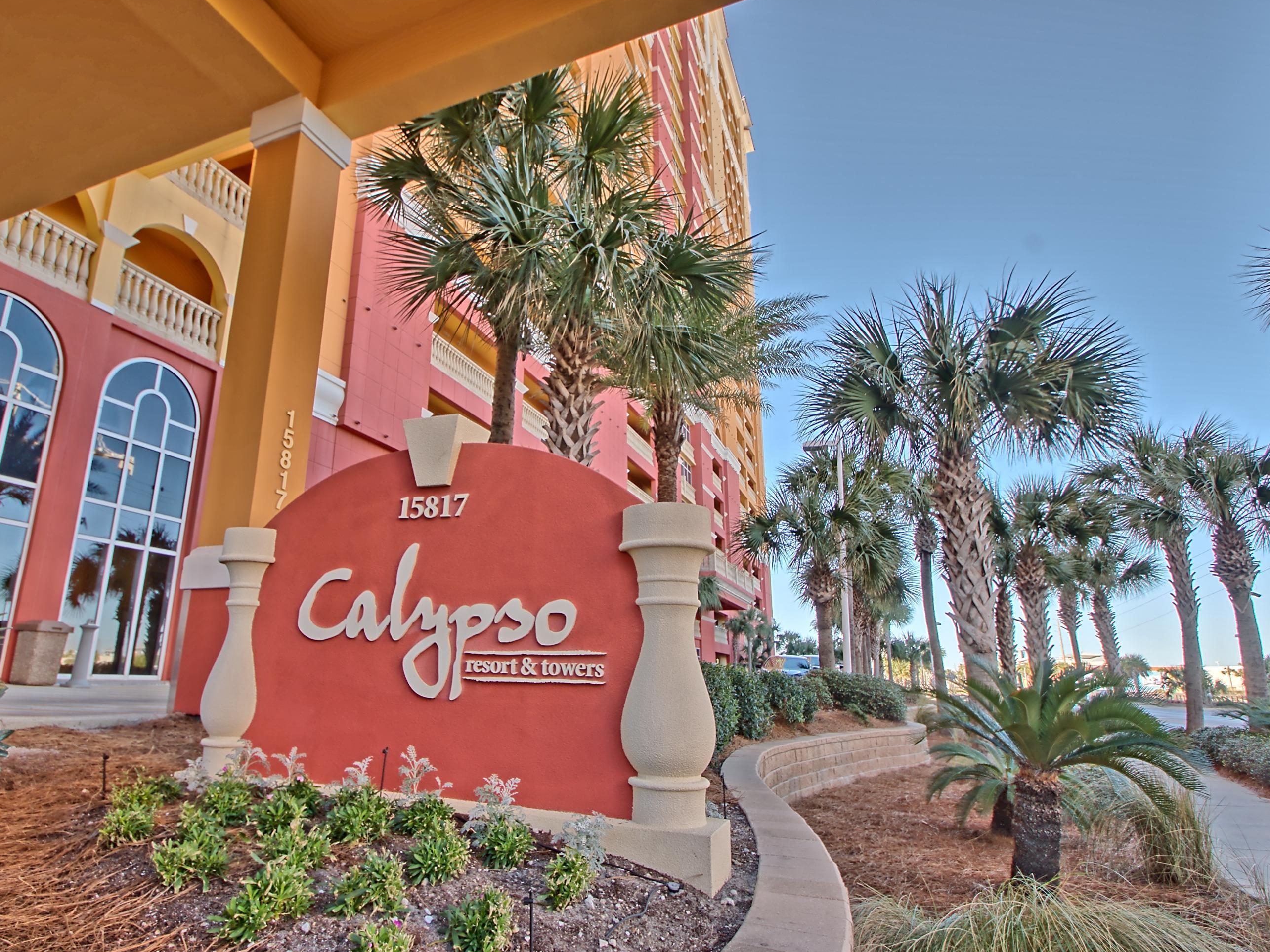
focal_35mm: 19
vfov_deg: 69.9
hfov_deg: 85.8
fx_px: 681
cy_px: 490
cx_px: 575
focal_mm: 11
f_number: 9.5
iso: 200
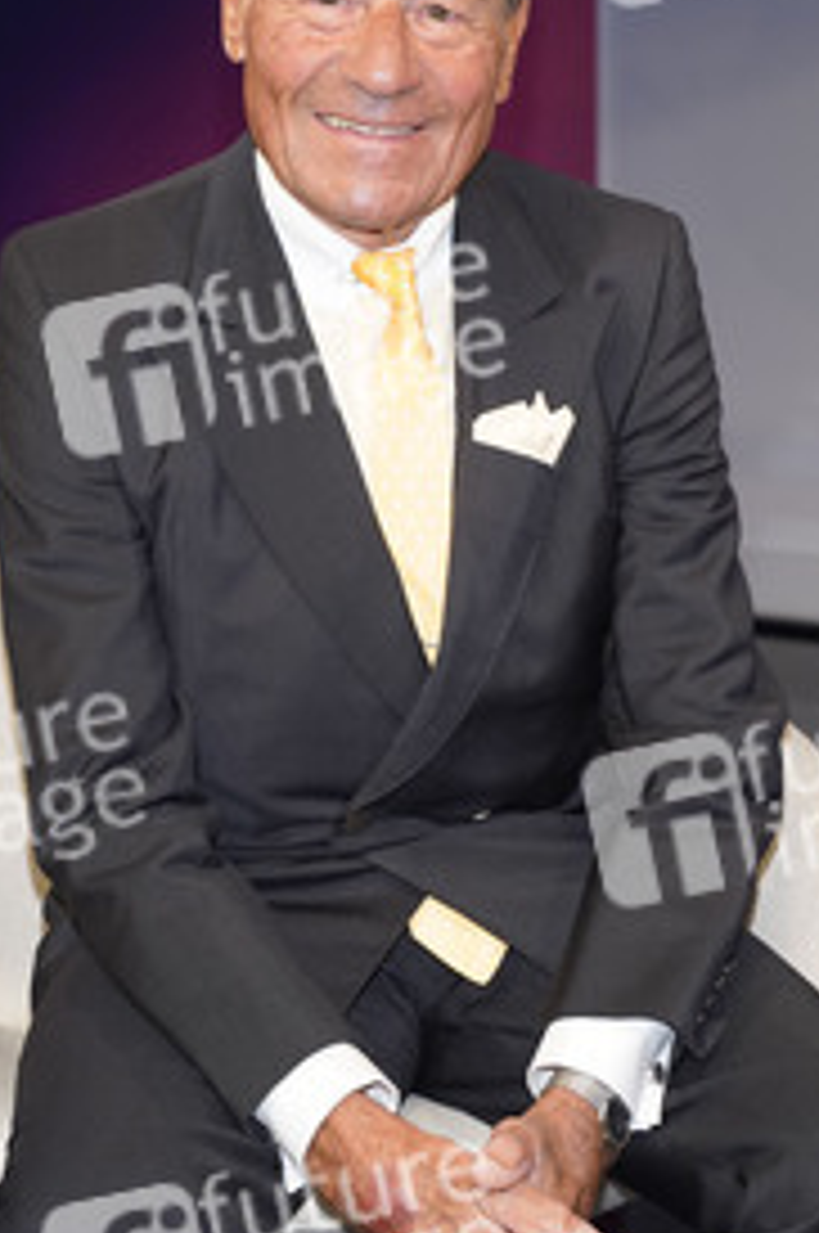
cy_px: 576
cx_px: 405
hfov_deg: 15.8
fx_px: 2942
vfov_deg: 23.7
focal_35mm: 86
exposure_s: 1/160
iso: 2000
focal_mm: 59
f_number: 5.6
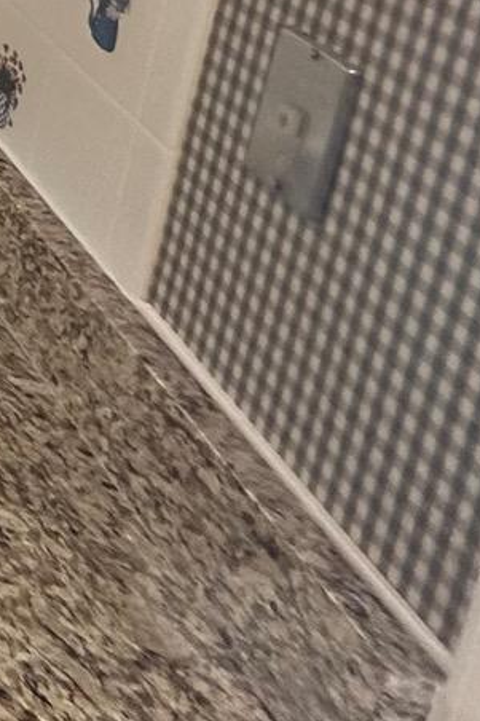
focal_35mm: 66
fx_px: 1321
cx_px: -1057
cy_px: -297
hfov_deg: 10.7
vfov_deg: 24.9
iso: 200
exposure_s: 1/120
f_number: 2.2
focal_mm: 2.22
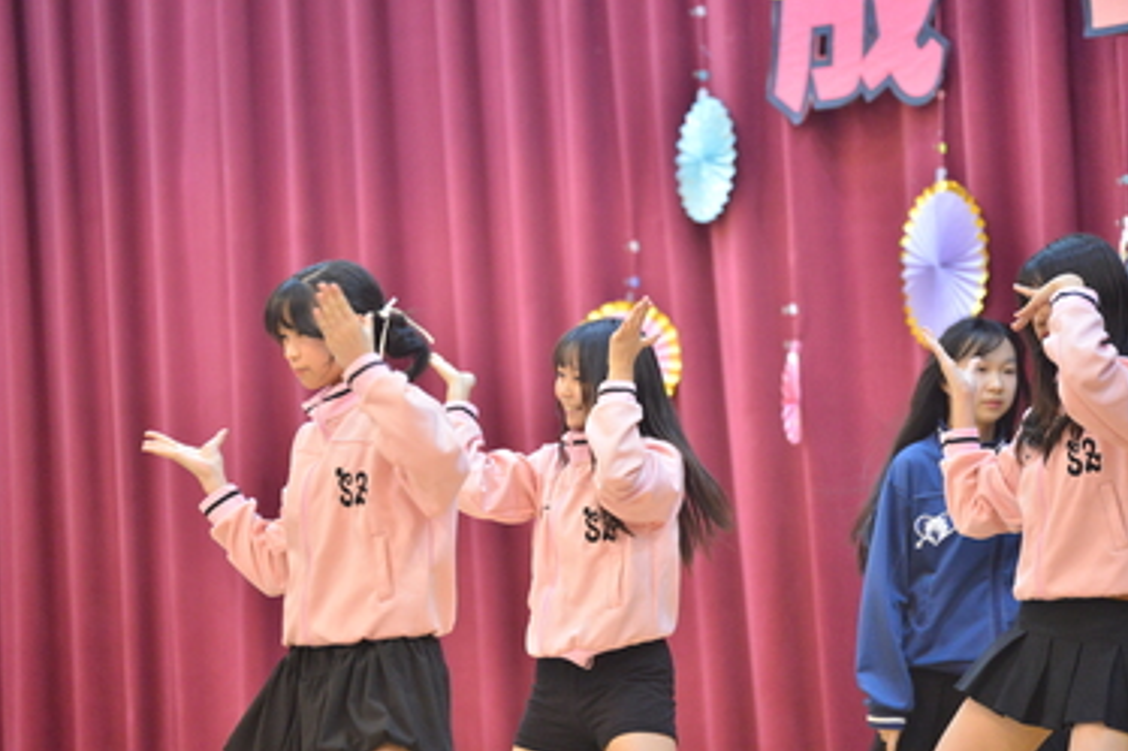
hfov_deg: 9.6
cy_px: 385
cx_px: 579
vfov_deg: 6.4
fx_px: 6702
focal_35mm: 214
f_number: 2.8
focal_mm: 200
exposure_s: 1/250
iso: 3200
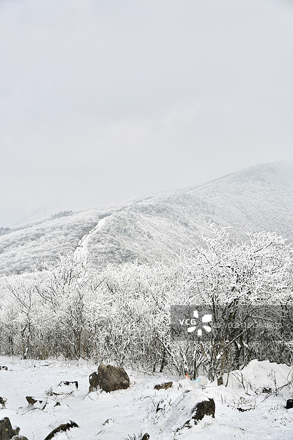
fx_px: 504
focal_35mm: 41
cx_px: 146
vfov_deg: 47.2
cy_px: 220
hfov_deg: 32.4
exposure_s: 1/1250
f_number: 3.8
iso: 100
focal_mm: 27.5
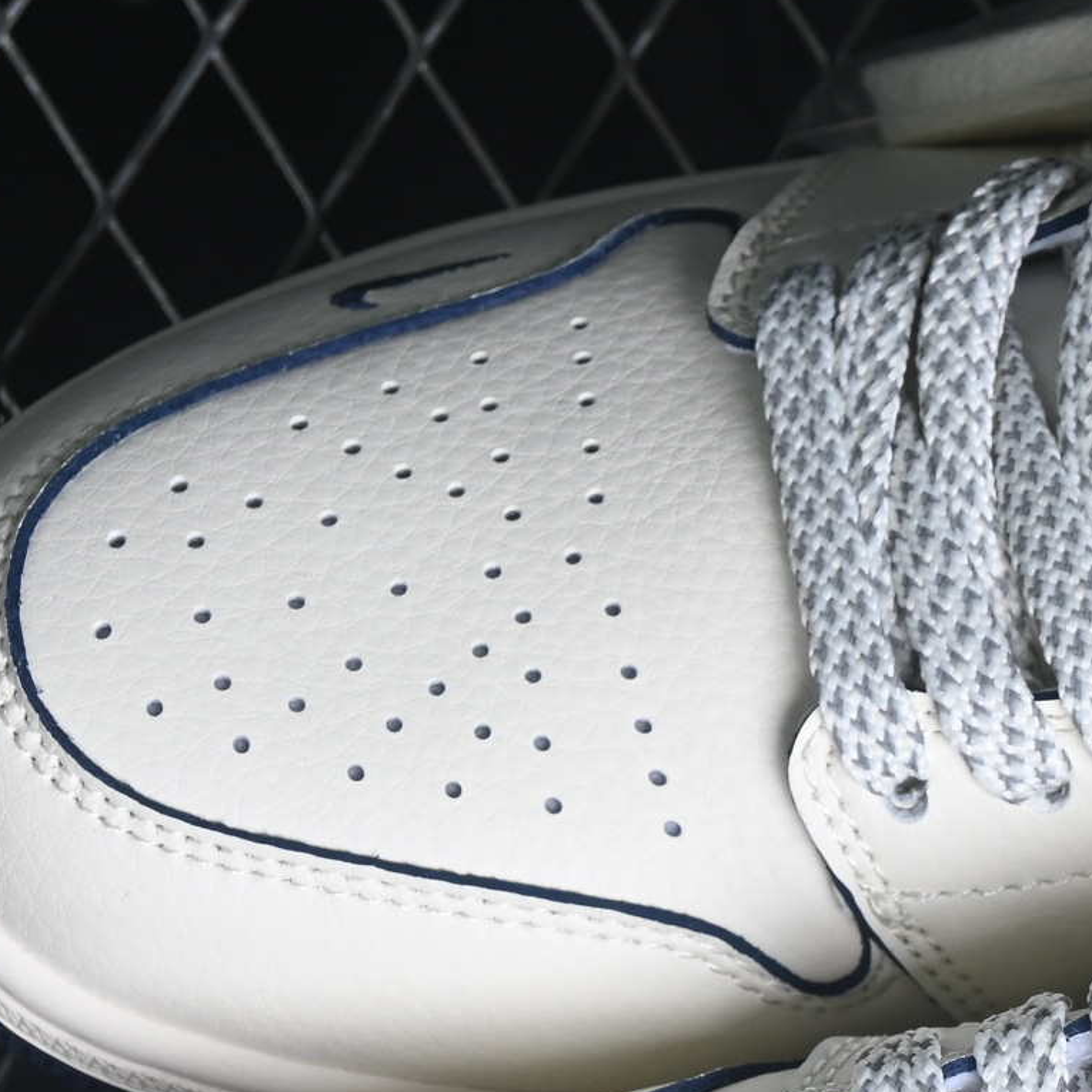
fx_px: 8280
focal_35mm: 232
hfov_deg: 7.5
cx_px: 1329
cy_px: 1099
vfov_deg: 7.5
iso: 160
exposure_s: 1/80
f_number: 7.1
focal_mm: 50
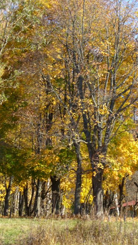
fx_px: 1001
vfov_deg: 14.0
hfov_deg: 7.9
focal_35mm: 154
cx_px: 137
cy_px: 124
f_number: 3.5
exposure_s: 1/320
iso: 80
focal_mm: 17.2
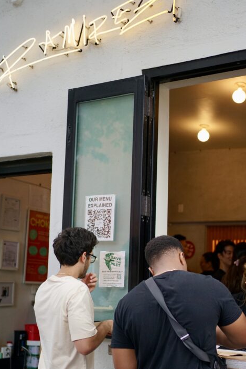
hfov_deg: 26.4
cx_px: 148
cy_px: 217
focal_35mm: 51
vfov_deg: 38.8
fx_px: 522
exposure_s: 1/2500
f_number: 1.8
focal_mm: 35
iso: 1000
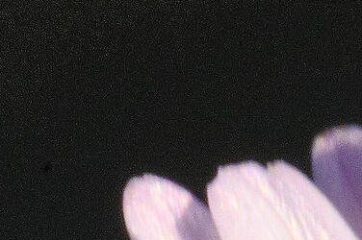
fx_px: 2311
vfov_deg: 5.6
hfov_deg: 8.0
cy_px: 713
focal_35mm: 230
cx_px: 978
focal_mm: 24
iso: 3200
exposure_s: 1/150
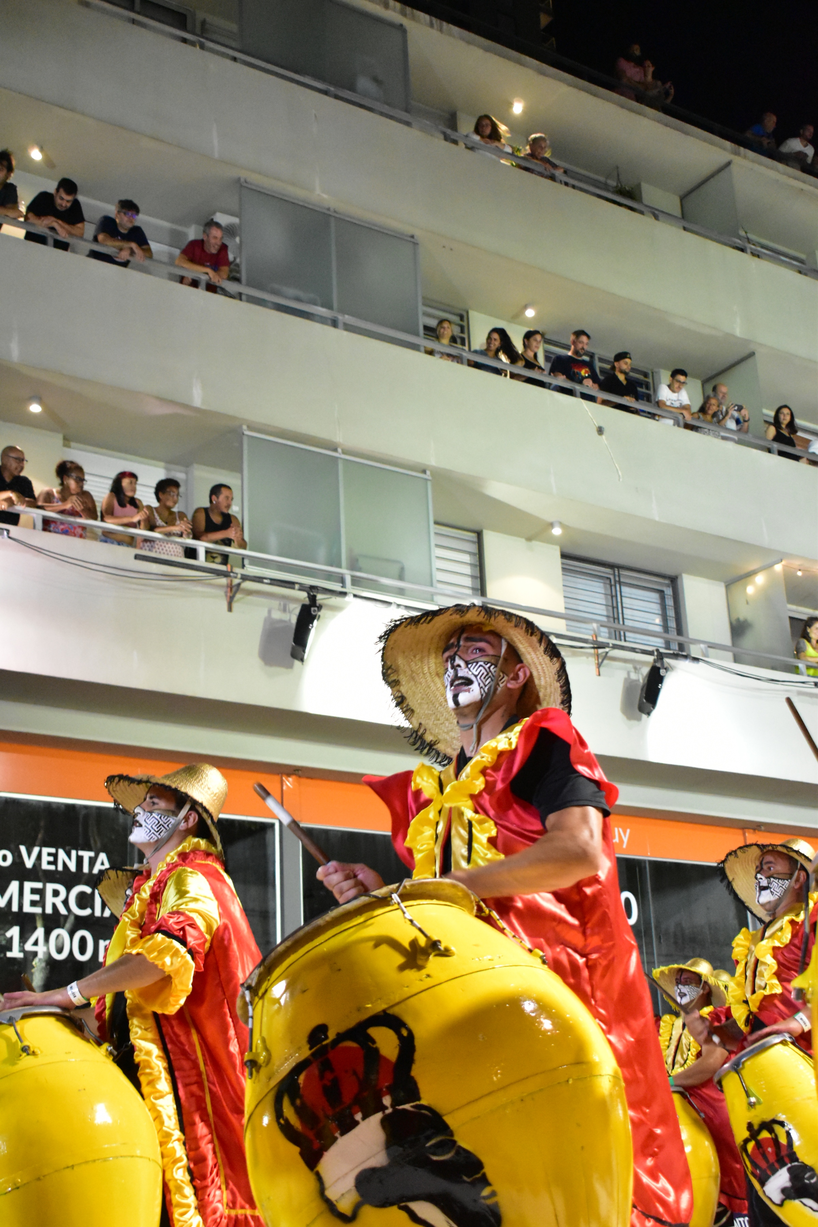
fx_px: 1636
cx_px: 409
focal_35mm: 48
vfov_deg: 41.1
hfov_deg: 28.1
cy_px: 614
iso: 6400
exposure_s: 1/200
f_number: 4.5
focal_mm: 32
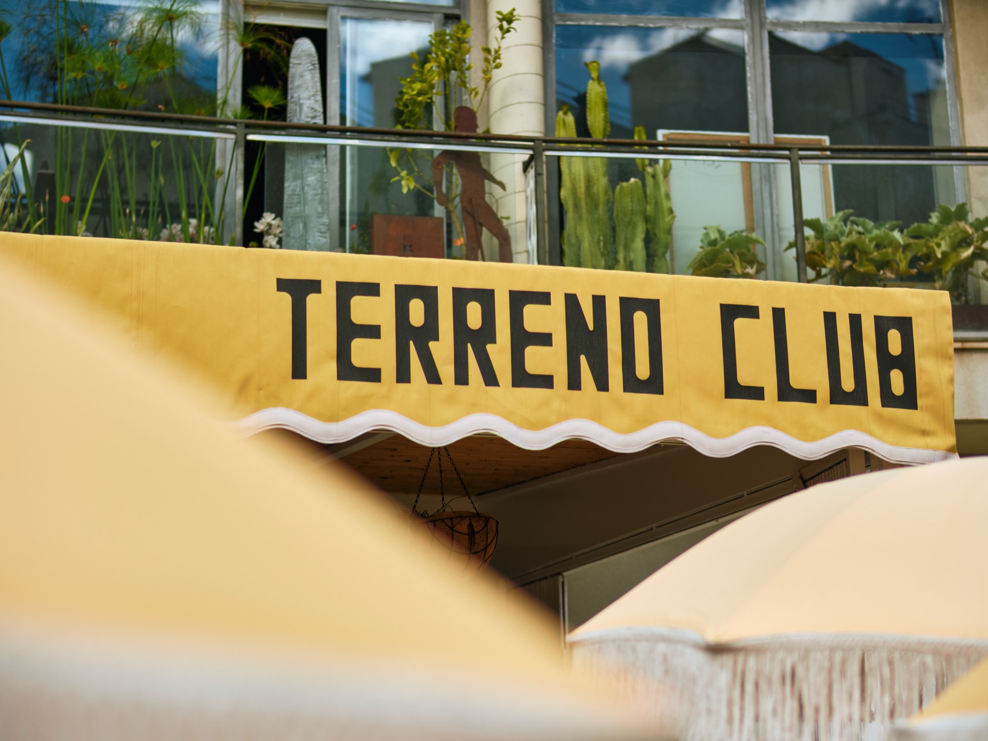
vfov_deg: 25.2
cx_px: 499
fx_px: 1655
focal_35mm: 58
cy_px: 369
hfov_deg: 33.2
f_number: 1.6
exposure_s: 1/8000
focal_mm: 35
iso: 160
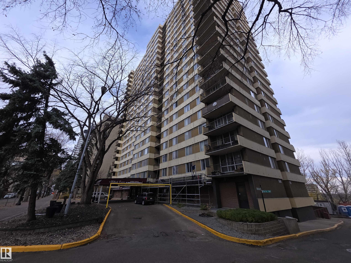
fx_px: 132
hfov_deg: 106.2
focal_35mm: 13
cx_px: 176
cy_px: 132
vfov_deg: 89.9
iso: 20
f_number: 1.9
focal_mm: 2.2
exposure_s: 1/320
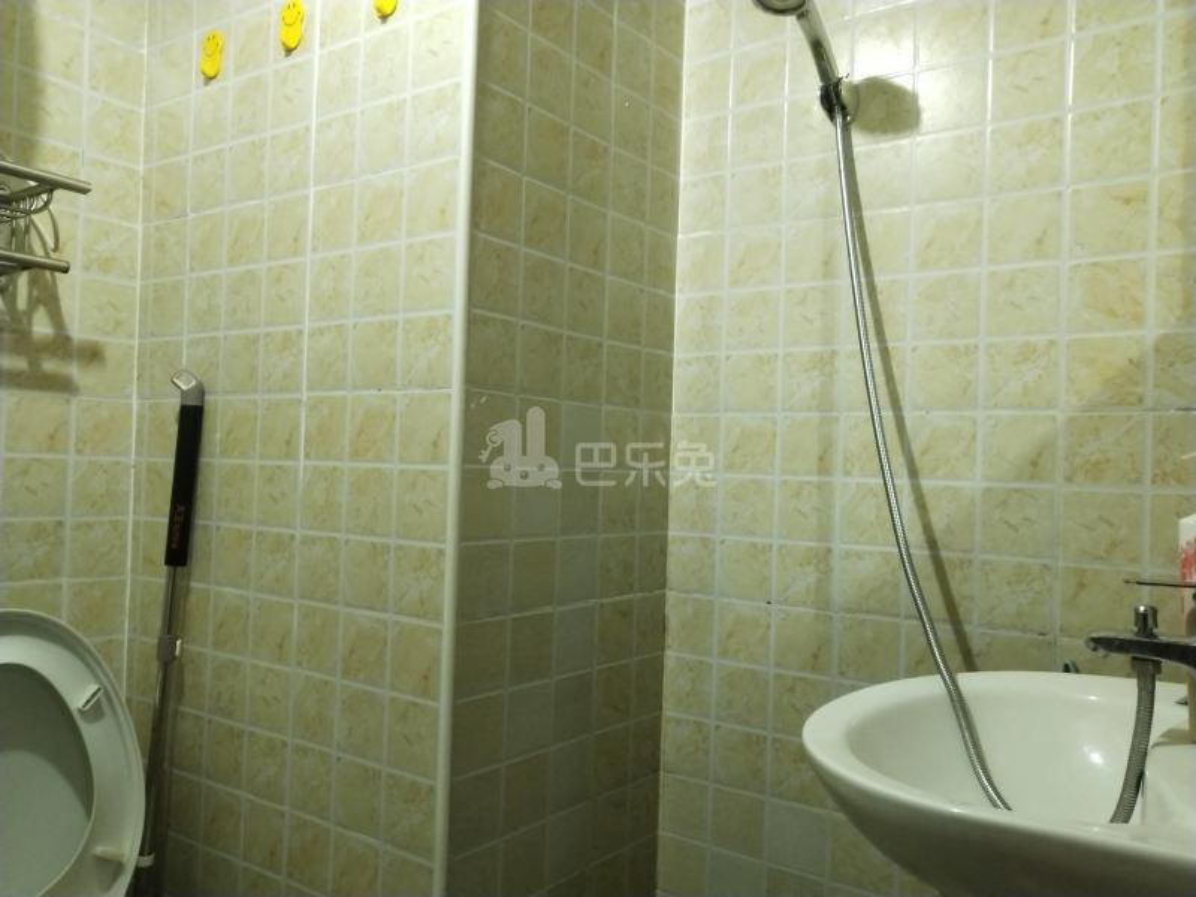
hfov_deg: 60.0
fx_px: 1037
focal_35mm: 30
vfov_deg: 46.8
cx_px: 598
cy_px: 448
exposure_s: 1/50
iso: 449
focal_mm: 3.95
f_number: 1.8
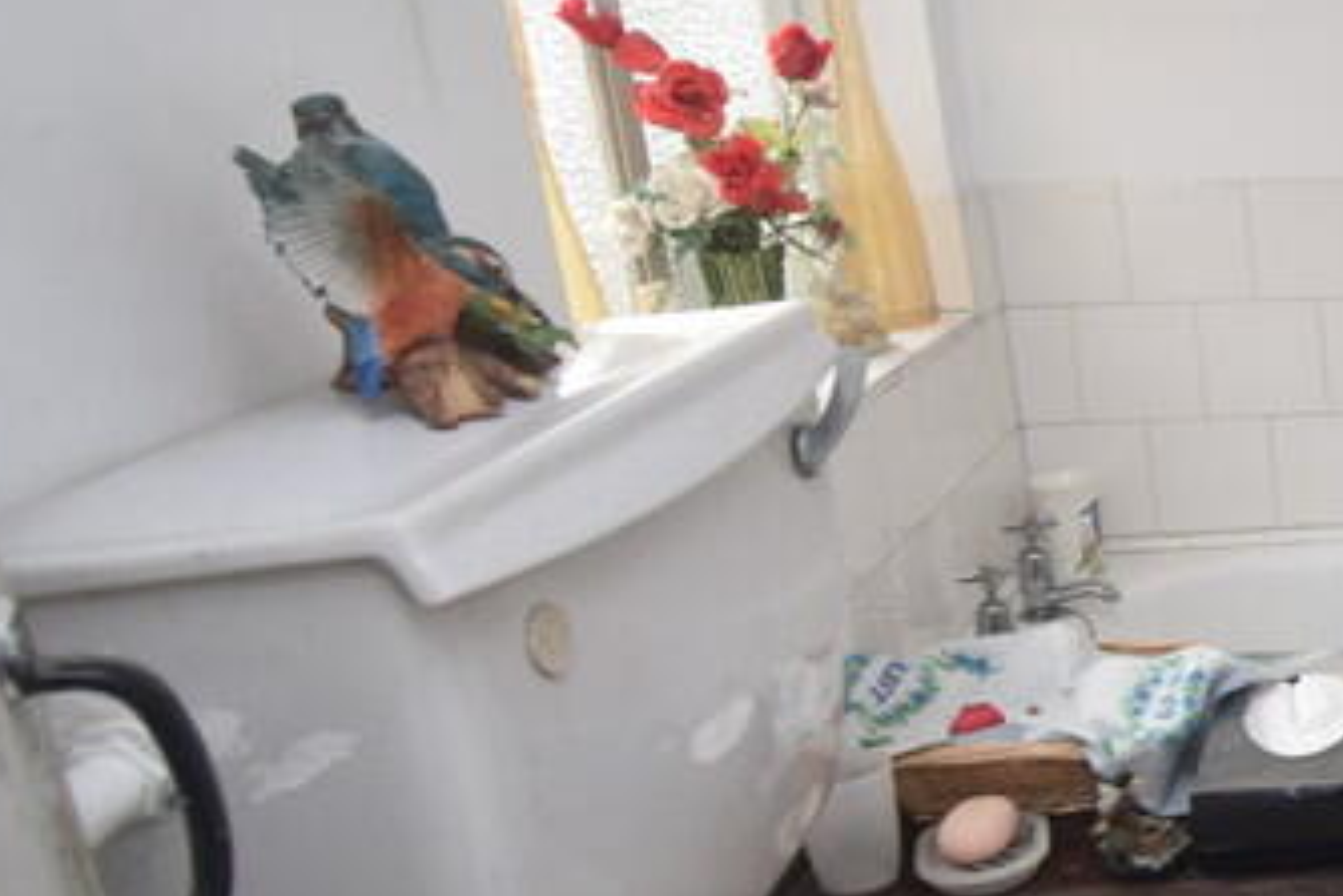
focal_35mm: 46
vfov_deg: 29.1
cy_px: 581
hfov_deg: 31.3
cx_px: 1809
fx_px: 1717
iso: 400
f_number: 5.6
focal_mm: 10
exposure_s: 1/125
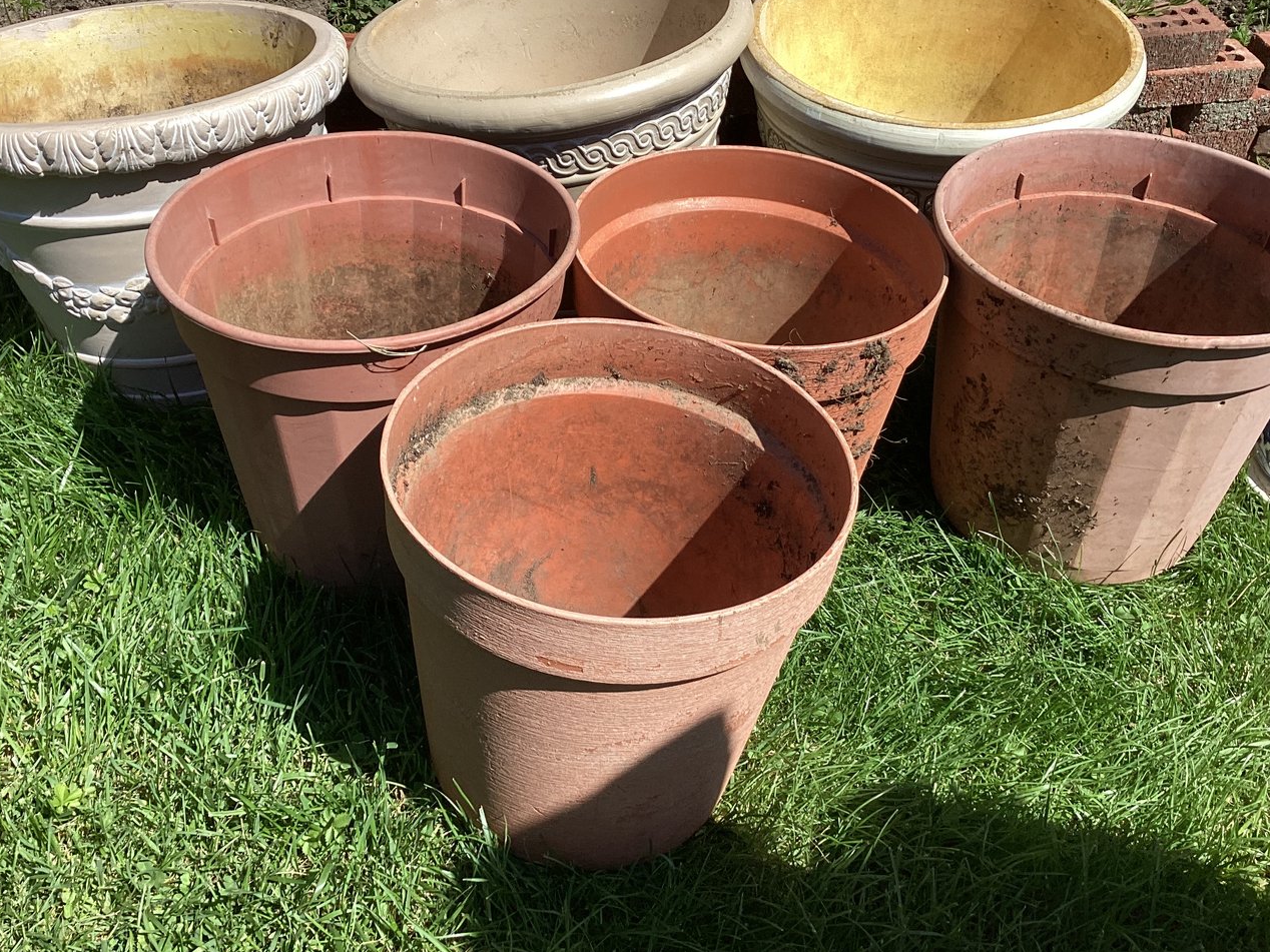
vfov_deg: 38.6
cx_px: 617
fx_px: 1357
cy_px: 411
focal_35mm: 37
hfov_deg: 50.1
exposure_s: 1/1087
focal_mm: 3.3
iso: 25
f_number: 2.4
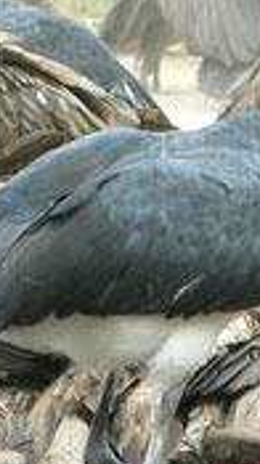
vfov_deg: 1.4
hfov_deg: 0.8
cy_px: 379
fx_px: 19345
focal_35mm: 1573
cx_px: 64
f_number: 4
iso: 80
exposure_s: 1/160
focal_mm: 55.2
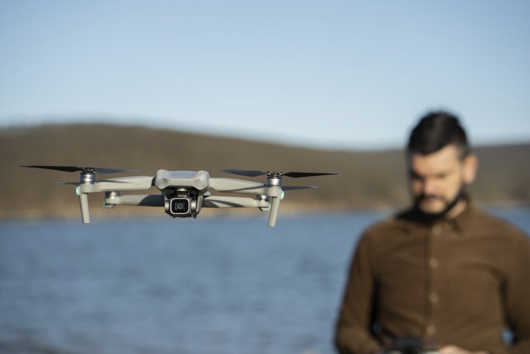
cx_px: 265
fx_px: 1251
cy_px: 177
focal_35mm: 85
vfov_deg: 16.1
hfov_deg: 23.9
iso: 160
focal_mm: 85
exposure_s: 1/2000
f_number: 3.5
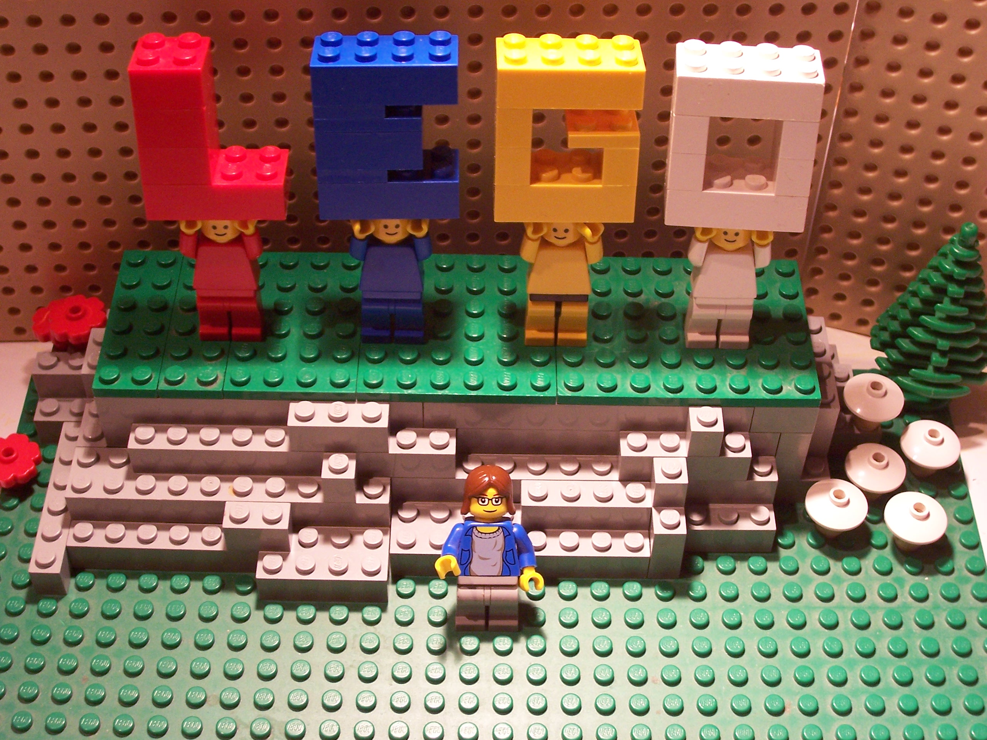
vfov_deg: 27.5
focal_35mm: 53
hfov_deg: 36.2
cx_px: 494
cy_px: 370
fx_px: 1511
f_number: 3.4
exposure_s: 1/20
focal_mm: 8.6
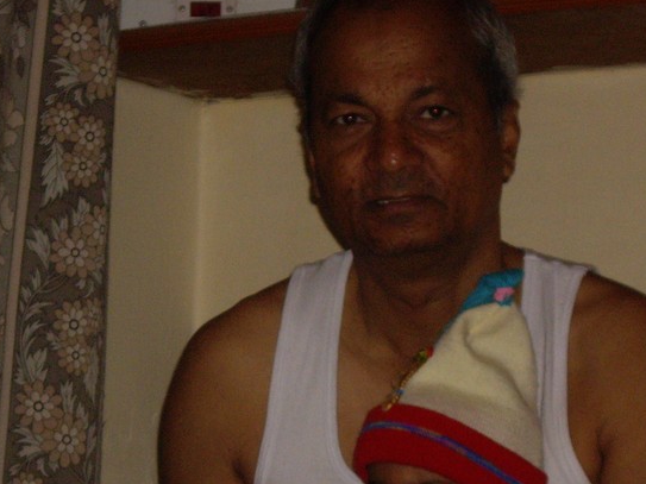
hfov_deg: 9.2
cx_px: 277
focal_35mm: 215
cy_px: 371
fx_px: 4011
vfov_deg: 6.9
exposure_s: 1/125
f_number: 5.2
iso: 200
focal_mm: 18.6
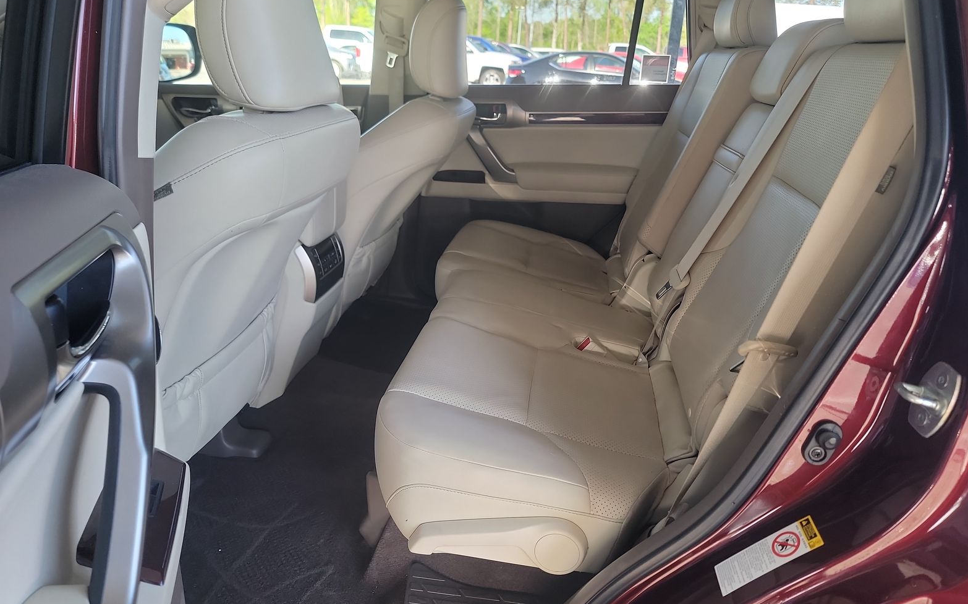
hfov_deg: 70.4
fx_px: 686
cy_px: 272
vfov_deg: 47.5
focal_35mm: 26
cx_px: 494
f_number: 1.8
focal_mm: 6.7
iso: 136
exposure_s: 1/59
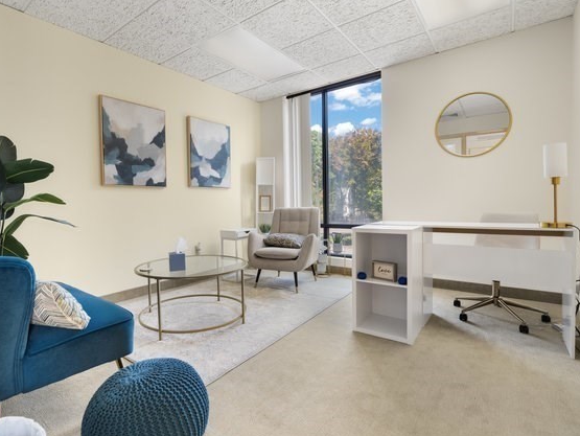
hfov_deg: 87.5
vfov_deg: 71.7
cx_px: 262
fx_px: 302
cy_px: 216
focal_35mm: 18
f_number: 8
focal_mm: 16
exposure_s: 1/2.5
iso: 200
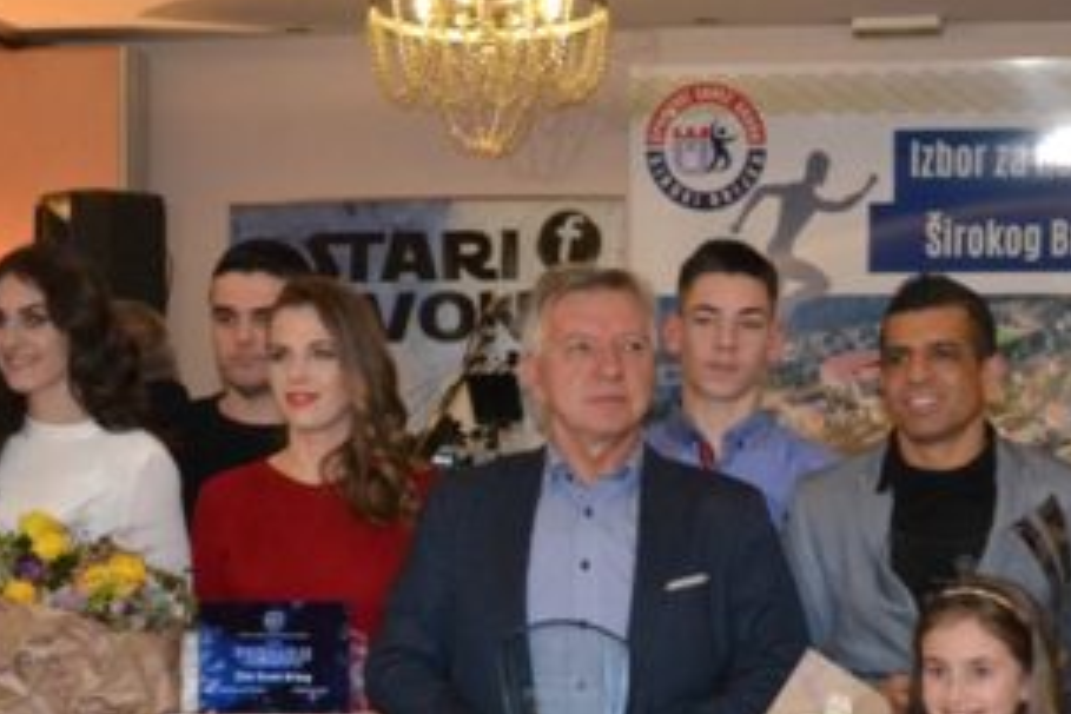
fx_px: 2648
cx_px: 679
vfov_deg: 14.9
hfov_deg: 22.8
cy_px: 817
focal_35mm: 89
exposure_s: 1/60
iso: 3200
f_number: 4
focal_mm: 24
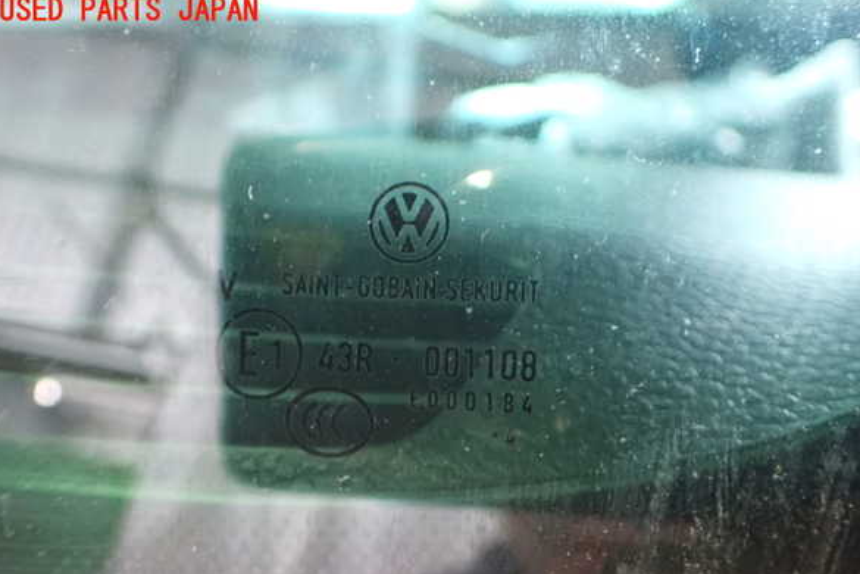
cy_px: 324
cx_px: 432
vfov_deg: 41.0
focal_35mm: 32
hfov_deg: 58.7
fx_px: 764
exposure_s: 1/30
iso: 1600
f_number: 2.3
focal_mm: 5.4
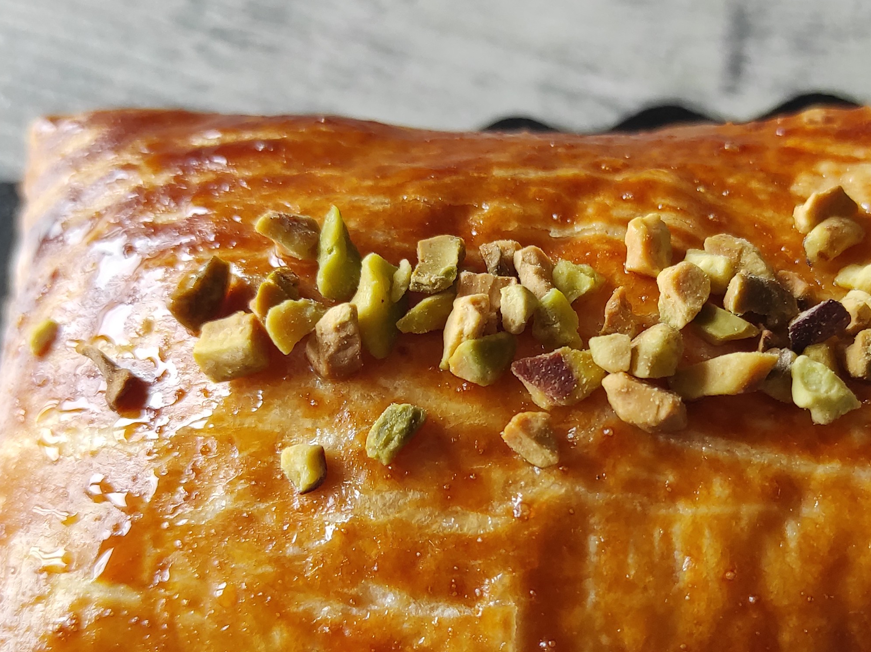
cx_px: 594
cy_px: 419
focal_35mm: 58
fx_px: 1458
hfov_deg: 32.9
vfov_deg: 25.1
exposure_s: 1/33
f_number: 1.89
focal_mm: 5.43
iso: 253
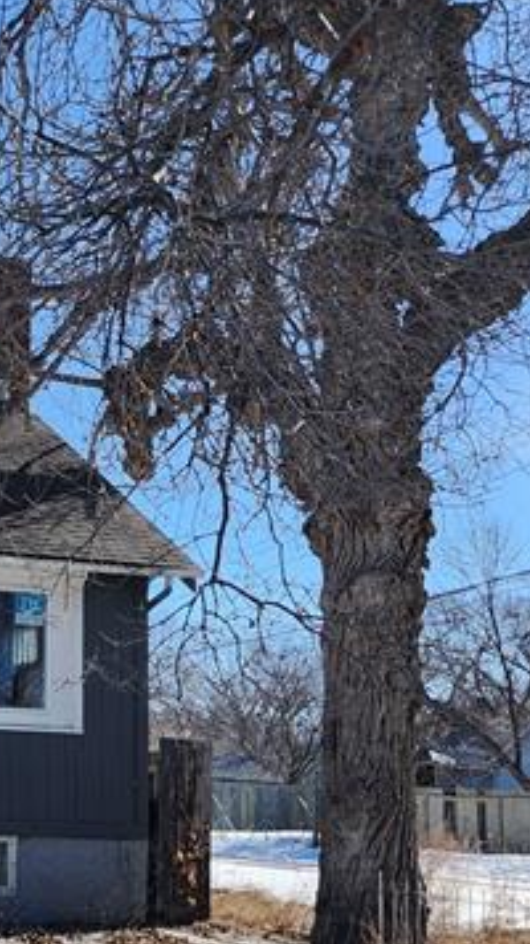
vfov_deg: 38.2
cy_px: 607
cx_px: -85
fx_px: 1350
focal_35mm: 54
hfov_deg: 20.9
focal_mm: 5.54
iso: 25
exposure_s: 1/1610
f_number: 1.8
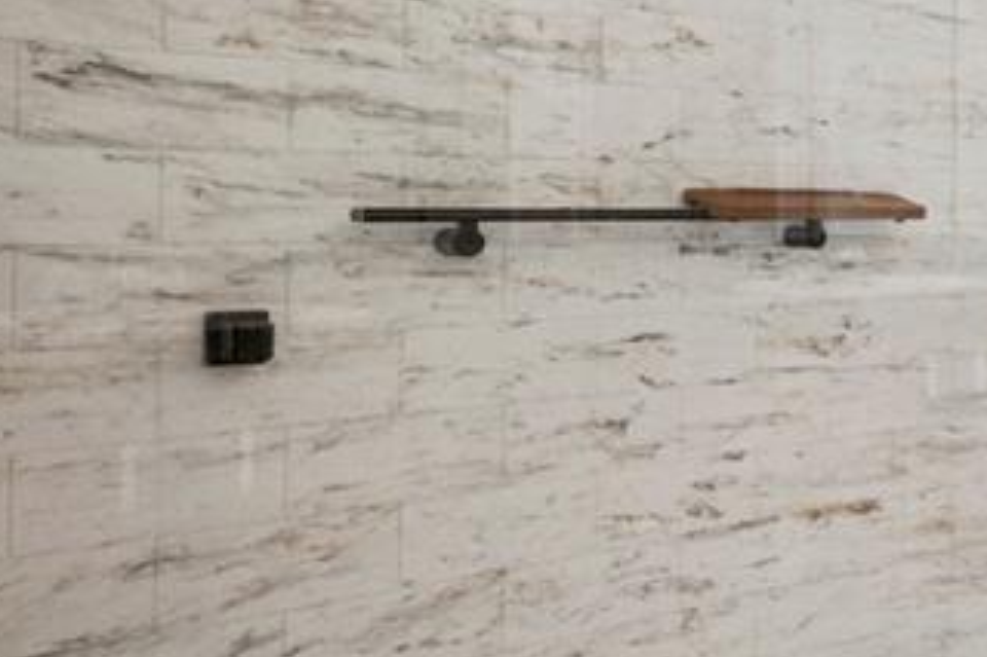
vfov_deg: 27.8
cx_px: 1459
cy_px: 204
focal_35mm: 48
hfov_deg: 28.2
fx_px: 1315
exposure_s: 1/2
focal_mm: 15
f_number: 11
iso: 100
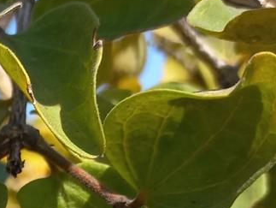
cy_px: 260
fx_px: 998
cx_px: -71
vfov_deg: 11.6
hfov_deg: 15.1
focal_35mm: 125
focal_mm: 4.6
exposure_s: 1/368
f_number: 1.8
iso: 25
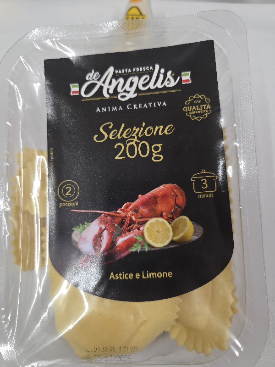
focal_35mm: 23
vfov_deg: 73.9
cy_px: 184
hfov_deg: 58.9
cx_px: 138
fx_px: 244
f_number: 1.7
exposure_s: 1/101
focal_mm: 6.3
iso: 320
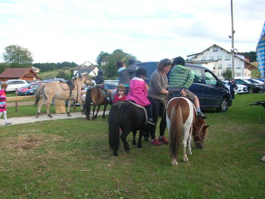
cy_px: 103
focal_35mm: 38
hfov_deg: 49.0
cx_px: 136
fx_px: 291
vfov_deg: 37.7
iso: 50
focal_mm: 5.8
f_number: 2.8
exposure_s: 1/187
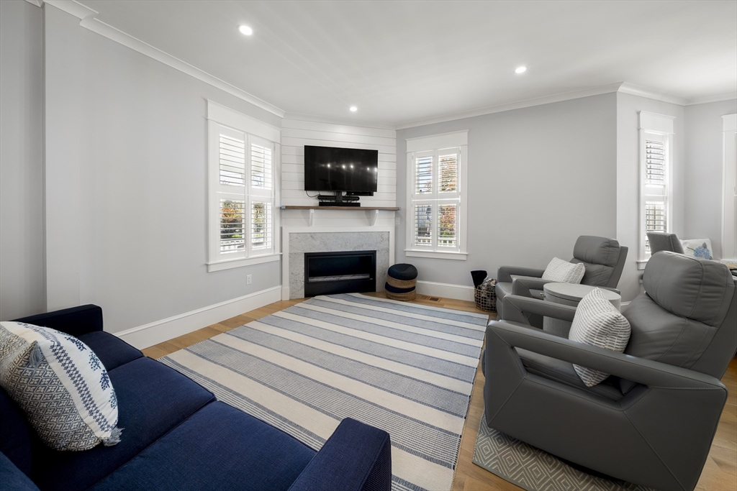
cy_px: 246
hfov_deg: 112.6
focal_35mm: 12
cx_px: 368
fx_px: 246
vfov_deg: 90.0
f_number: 8
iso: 320
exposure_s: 1/13
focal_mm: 12
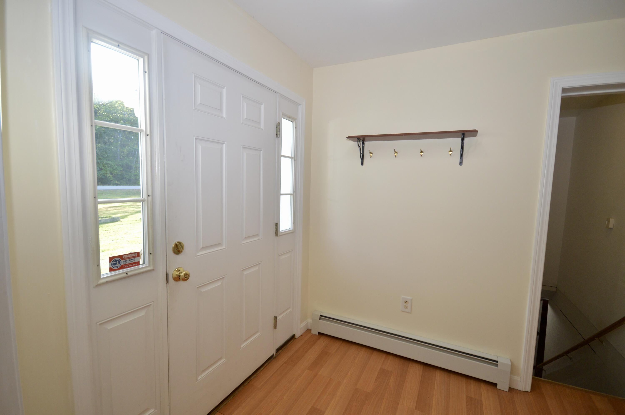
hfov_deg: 100.4
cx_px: 312
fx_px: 260
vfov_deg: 77.2
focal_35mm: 15
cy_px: 208
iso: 400
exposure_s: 1/100
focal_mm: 10
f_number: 5
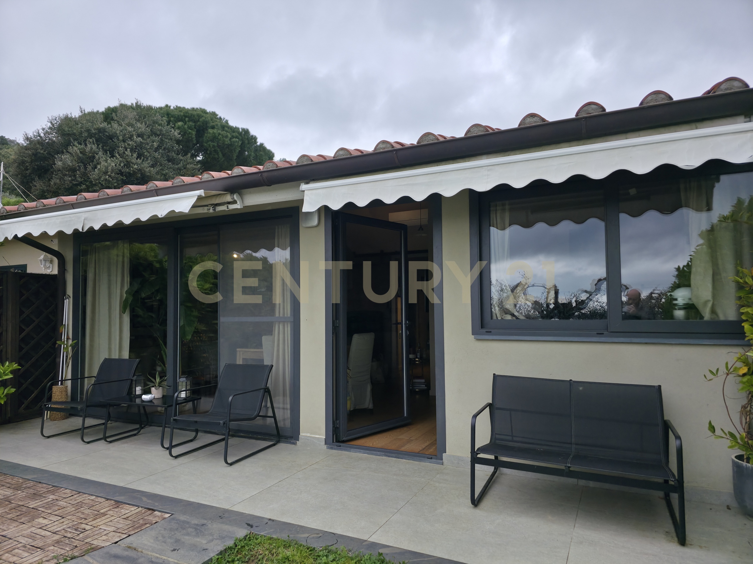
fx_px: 500
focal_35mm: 23
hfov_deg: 73.9
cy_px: 282
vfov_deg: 58.9
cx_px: 376
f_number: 1.7
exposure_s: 1/1784
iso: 50
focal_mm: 6.3
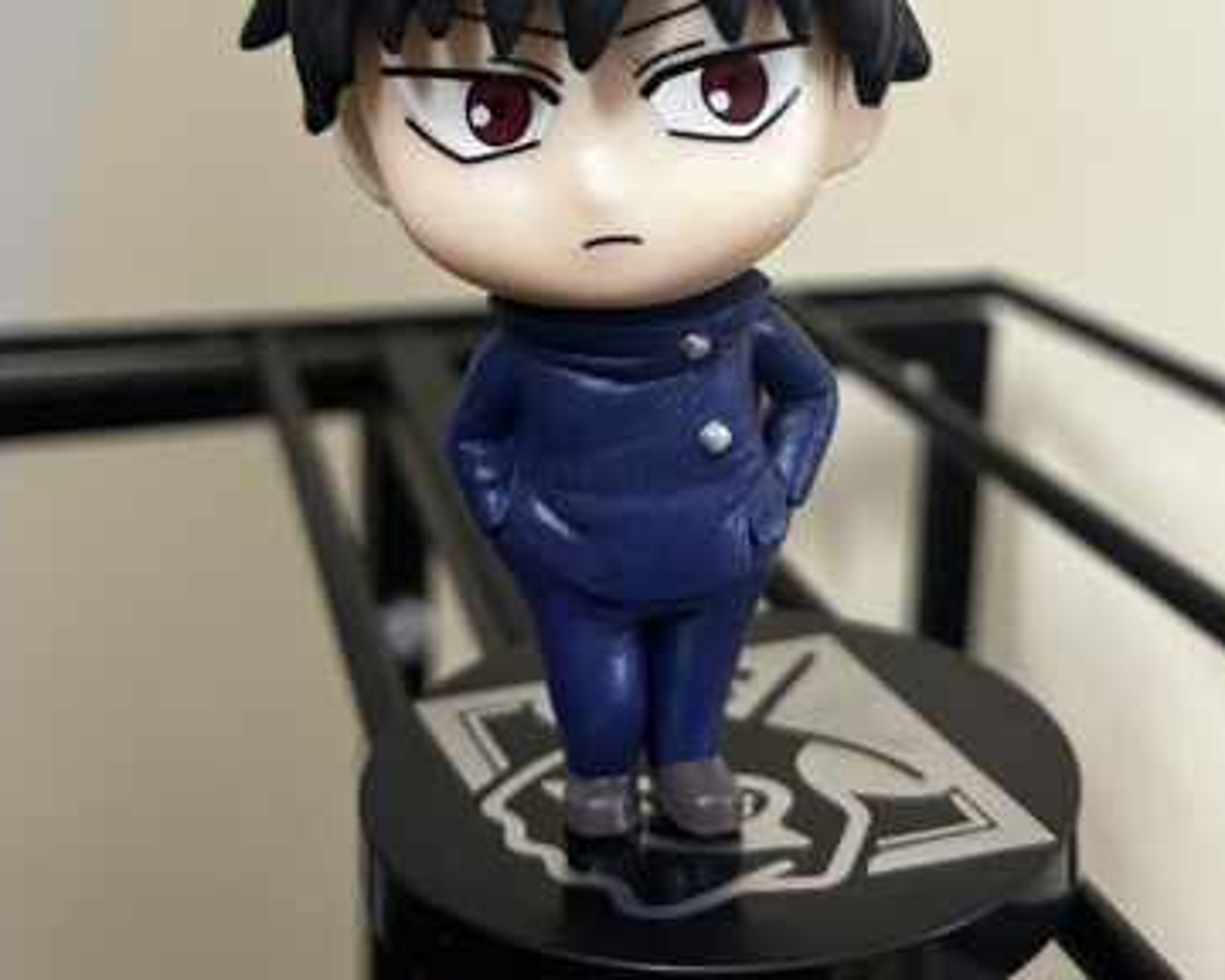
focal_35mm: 47
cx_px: 711
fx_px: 1704
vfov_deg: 31.0
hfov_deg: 39.4
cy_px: 155
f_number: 1.6
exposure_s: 1/33
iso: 500
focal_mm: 5.1
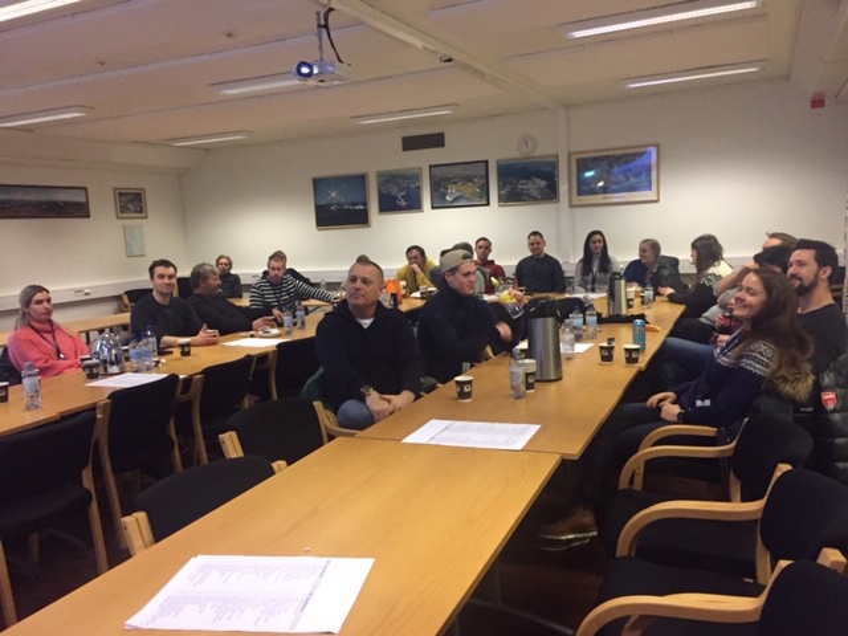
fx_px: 710
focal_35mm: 29
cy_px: 318
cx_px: 424
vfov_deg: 48.2
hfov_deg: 61.7
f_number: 2.2
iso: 320
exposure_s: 1/17
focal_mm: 4.15
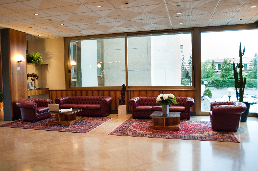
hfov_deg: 62.0
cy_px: 86
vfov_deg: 43.6
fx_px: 215
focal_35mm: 30
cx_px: 129
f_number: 5.6
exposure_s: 1/100
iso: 5000
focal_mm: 30
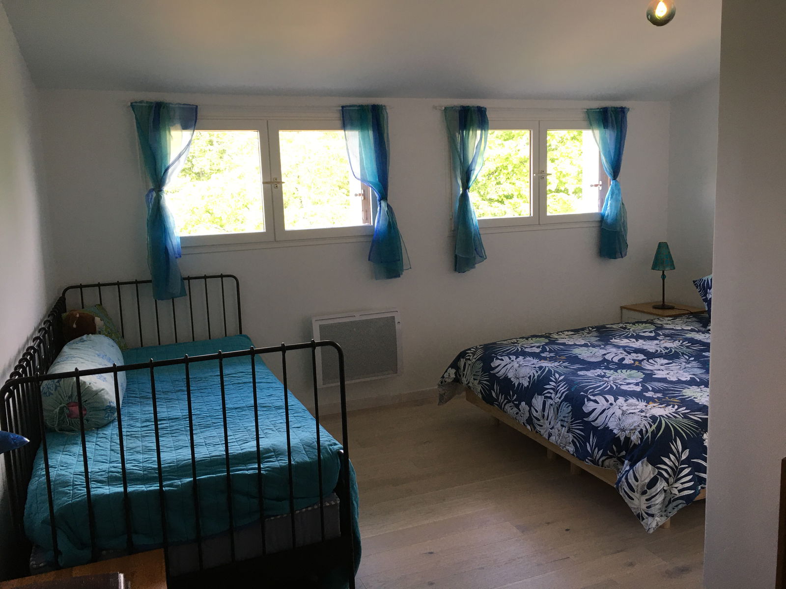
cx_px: 393
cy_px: 294
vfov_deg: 48.2
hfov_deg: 61.7
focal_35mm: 29
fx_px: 658
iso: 32
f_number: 2.2
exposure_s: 1/33
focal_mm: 4.15
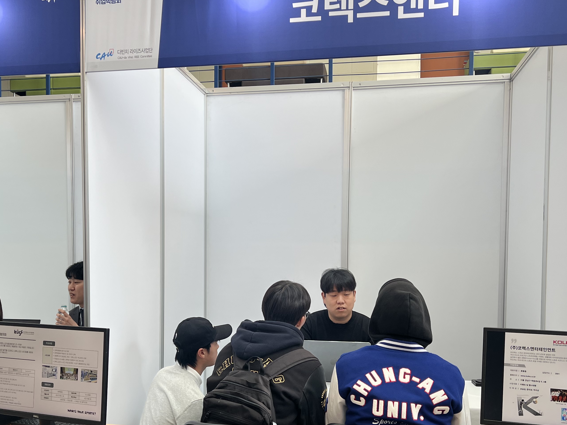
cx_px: 223
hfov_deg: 45.5
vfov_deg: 34.8
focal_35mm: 41
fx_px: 672
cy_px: 283
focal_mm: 5.7
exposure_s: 1/177
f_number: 1.5
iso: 40
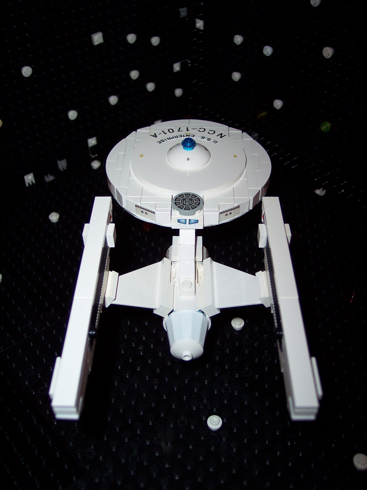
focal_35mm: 39
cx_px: 184
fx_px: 551
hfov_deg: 36.8
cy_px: 245
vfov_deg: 47.9
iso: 100
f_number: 2.8
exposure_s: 1/60
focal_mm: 8
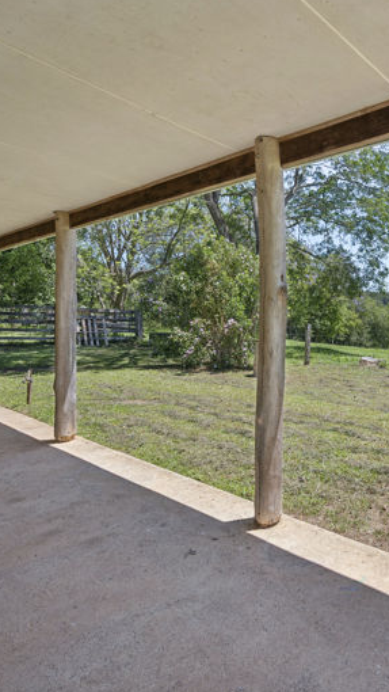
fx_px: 422
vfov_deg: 78.7
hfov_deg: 44.3
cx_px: 362
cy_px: 342
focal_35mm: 23
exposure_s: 1/320
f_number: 9
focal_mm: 14
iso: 200
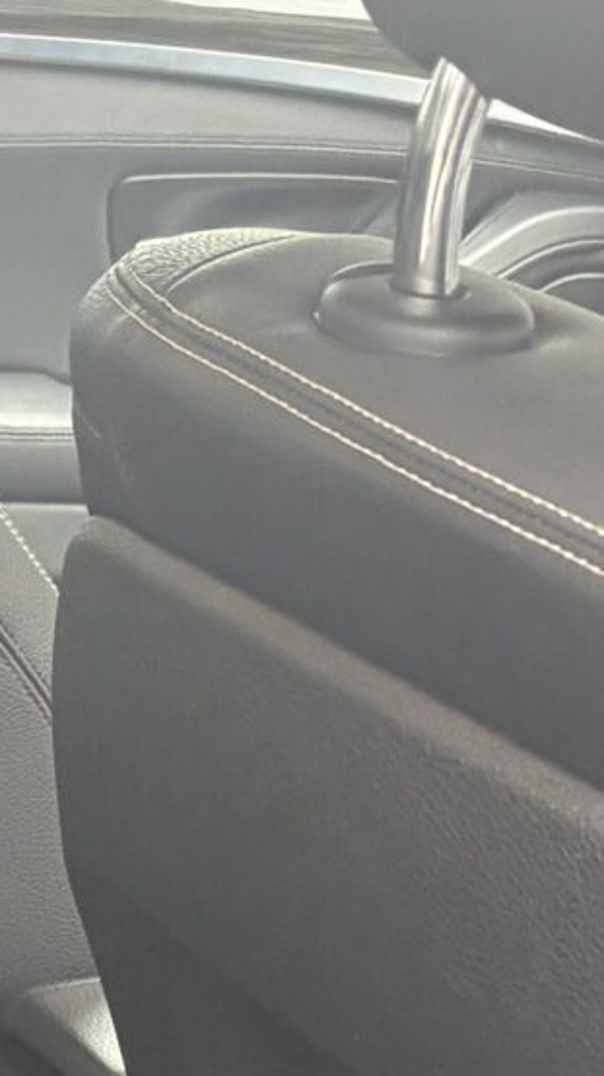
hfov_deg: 8.6
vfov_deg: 15.4
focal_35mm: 131
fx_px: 3736
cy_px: 1496
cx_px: -707
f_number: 1.6
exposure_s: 1/60
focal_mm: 5.96
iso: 160
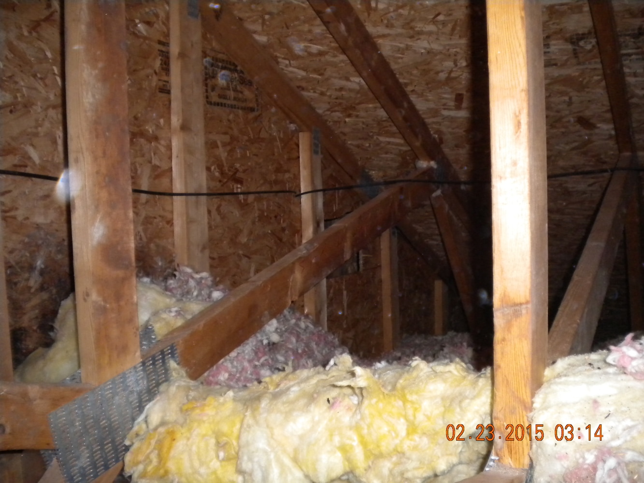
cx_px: 322
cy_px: 242
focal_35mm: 35
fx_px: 651
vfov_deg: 40.7
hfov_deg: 52.6
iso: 400
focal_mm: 6.3
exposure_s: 1/30
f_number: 3.1
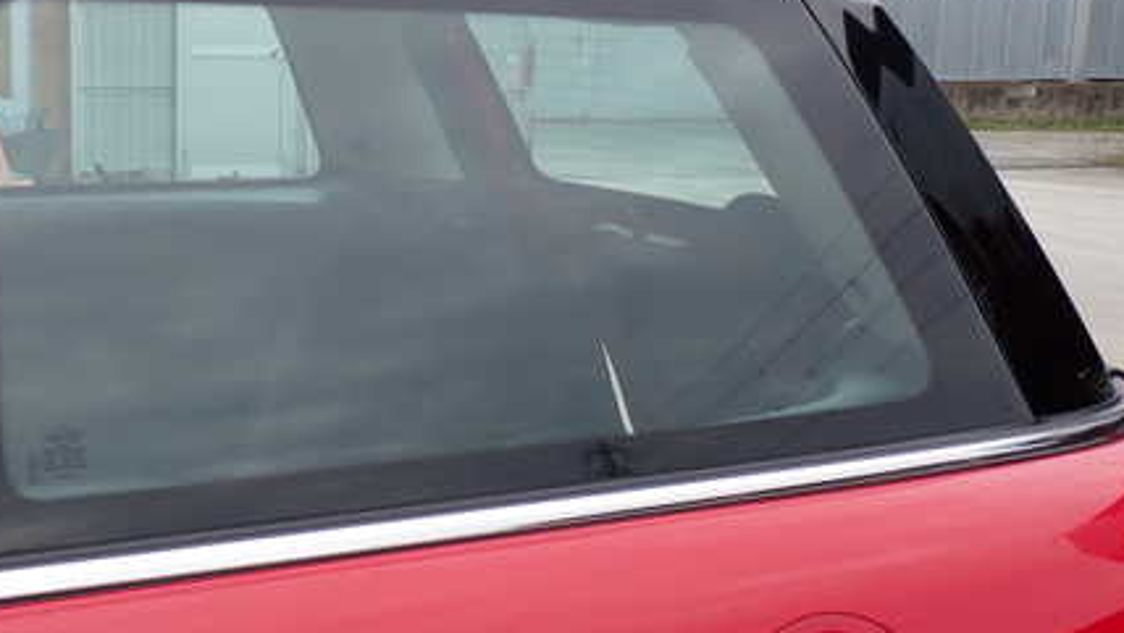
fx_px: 1640
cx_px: 370
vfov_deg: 21.8
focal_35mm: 55
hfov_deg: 37.4
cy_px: 299
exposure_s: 1/250
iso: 100
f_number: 3.5
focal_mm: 6.37
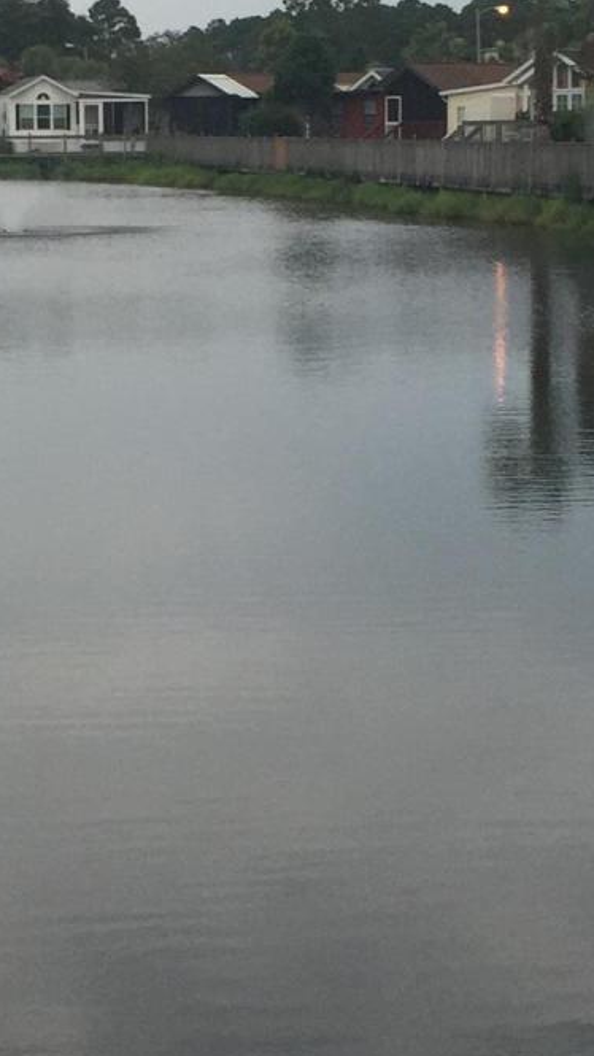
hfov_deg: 12.7
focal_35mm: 95
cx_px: 235
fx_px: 2660
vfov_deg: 22.4
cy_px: 568
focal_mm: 4.15
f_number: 2.2
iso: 40
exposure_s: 1/60
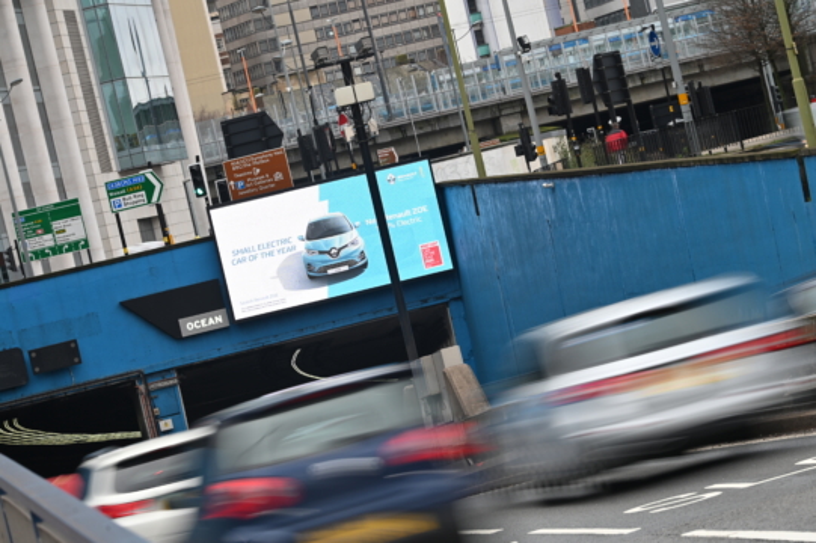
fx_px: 4530
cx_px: 408
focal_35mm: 200
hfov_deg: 10.3
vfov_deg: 6.9
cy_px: 272
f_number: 9
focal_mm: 200
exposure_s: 1/4
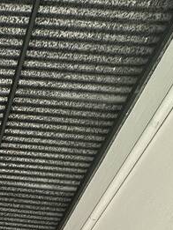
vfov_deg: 19.9
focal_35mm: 58
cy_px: 447
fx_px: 386
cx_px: -115
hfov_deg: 20.1
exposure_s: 1/124
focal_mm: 2.22
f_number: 2.2
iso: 40
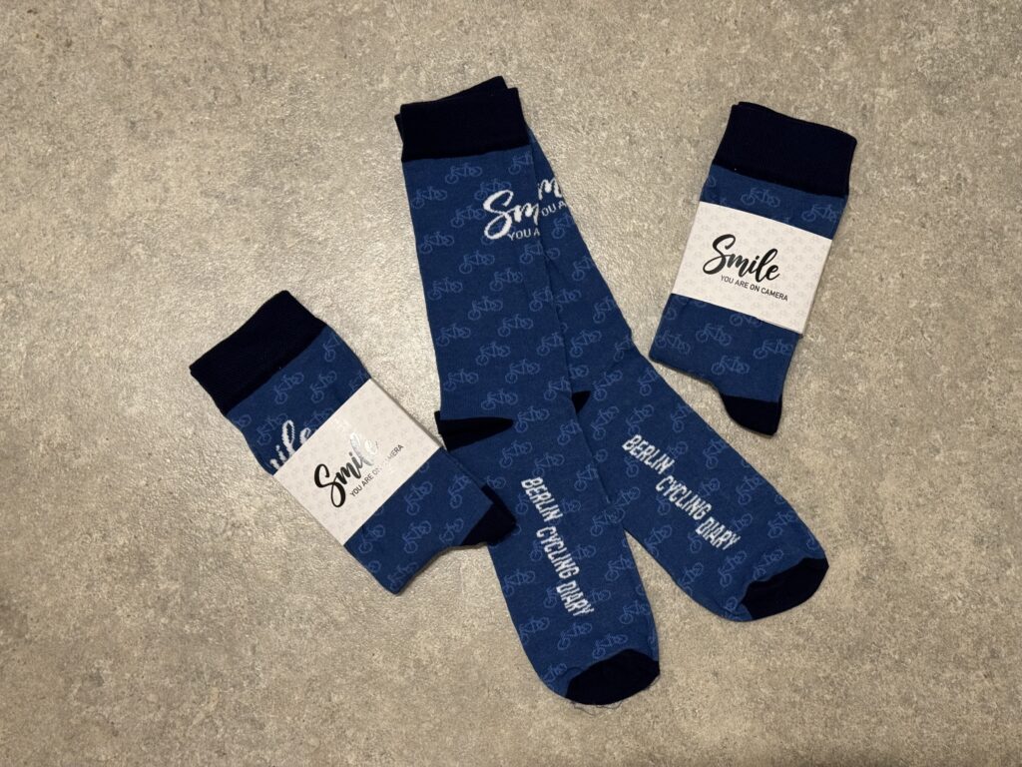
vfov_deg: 30.3
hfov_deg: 39.7
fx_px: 1417
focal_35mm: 48
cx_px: 511
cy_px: 384
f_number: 1.78
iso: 250
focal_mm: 6.76
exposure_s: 1/33
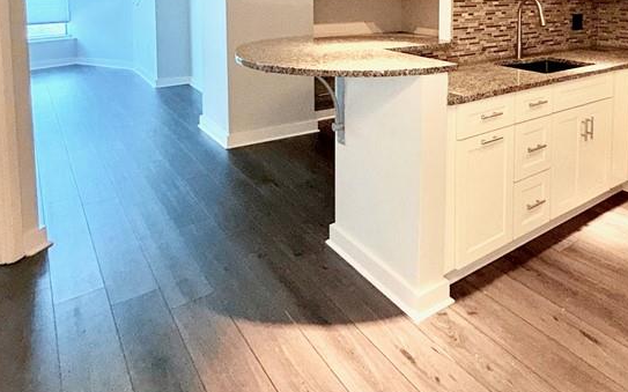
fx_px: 479
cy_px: 21
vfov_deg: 40.3
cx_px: 457
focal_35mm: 28
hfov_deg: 63.3
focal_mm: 2.22
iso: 50
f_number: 2.2
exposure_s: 1/60
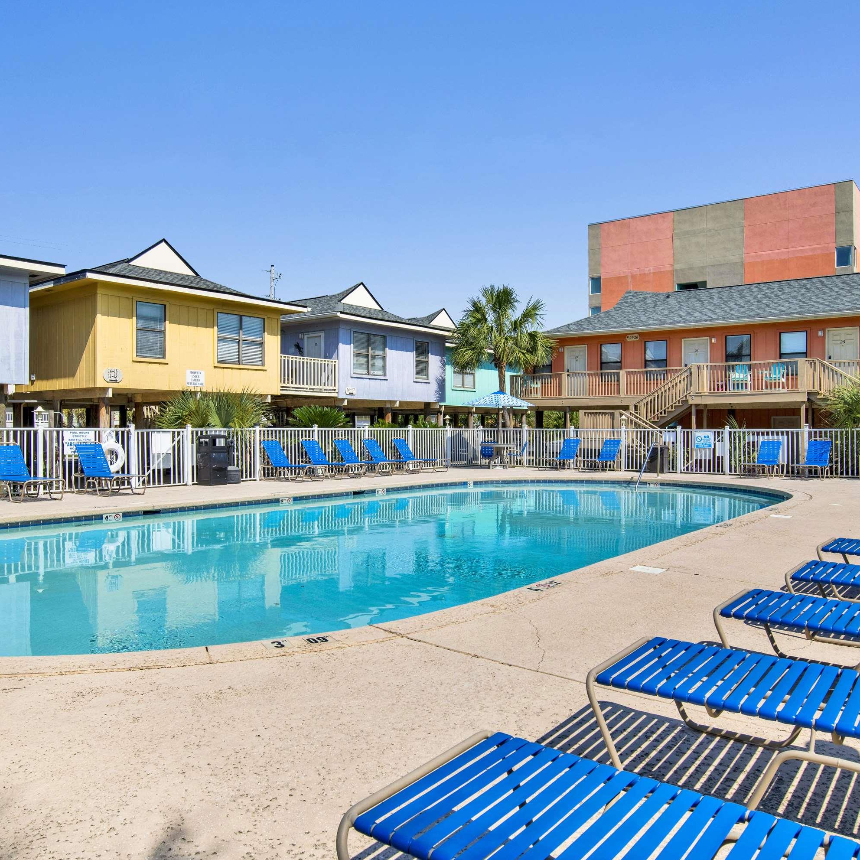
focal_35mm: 25
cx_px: 429
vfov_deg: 62.9
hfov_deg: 62.9
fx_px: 703
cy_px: 437
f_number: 11
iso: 200
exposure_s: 1/400
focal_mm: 19
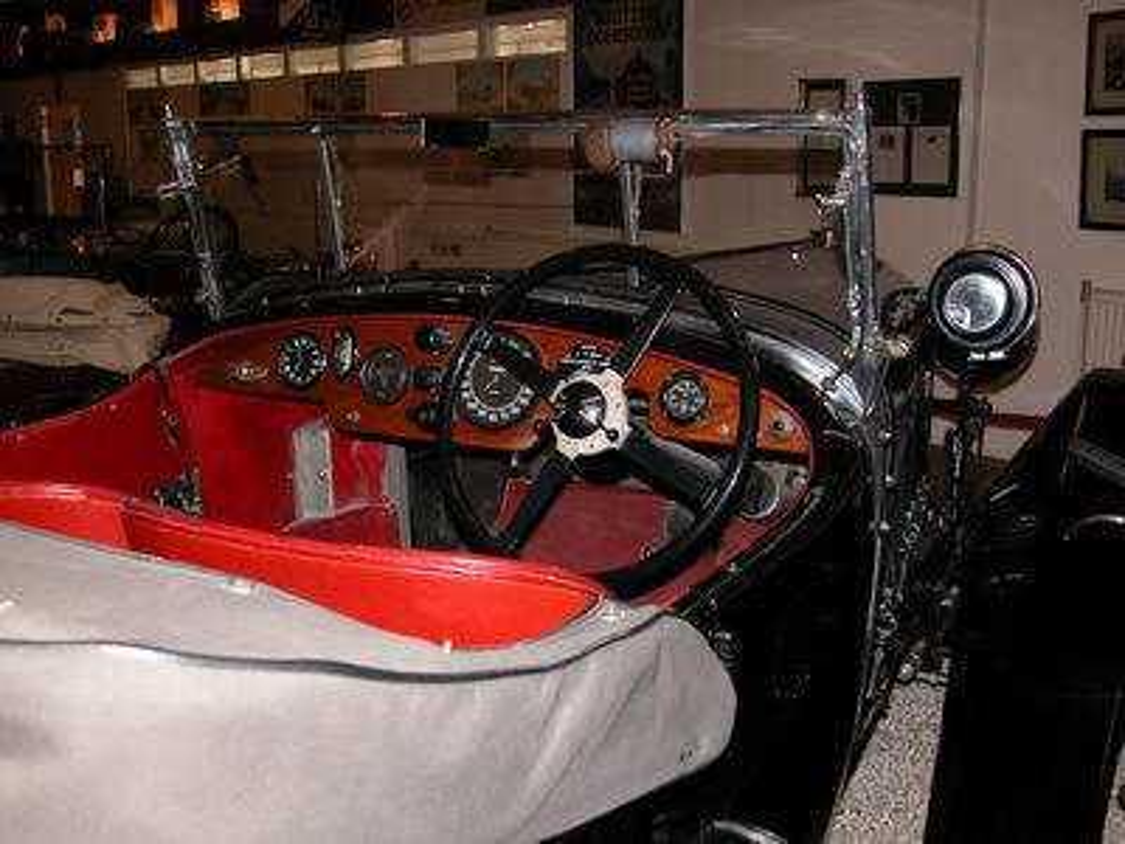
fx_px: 1365
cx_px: 562
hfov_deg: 44.8
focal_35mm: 42
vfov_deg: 34.3
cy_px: 422
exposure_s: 1/60
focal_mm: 10.7
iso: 100
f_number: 2.9
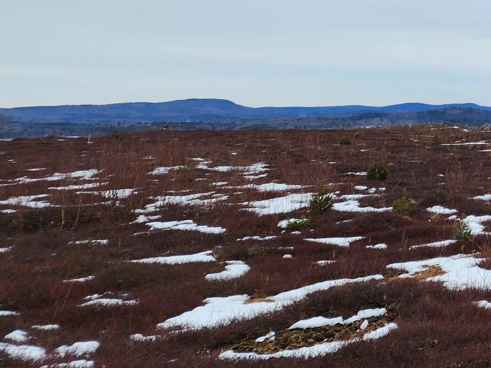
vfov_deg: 21.6
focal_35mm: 66
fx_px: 936
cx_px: 694
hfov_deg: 24.3
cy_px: 19
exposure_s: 1/484
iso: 12
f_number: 1.8
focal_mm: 6.4
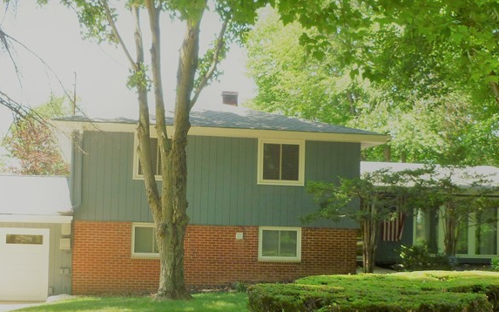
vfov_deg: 24.3
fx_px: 721
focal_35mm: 53
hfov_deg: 38.1
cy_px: 200
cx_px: 203
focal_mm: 5
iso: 100
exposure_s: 1/100
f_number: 3.3
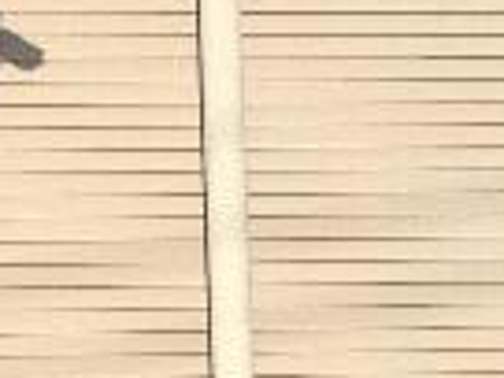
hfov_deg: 7.6
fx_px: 3523
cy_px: 122
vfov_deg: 6.1
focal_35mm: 242
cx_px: -734
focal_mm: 4.13
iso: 50
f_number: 2.4
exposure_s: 1/2857
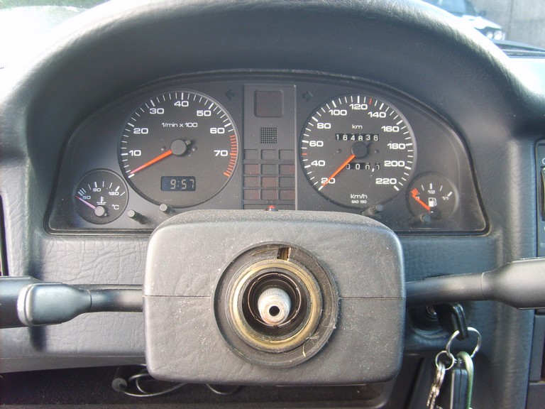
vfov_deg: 40.7
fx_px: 551
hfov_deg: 52.6
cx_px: 272
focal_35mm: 35
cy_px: 204
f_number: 2.8
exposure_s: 1/30
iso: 73
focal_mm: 5.8
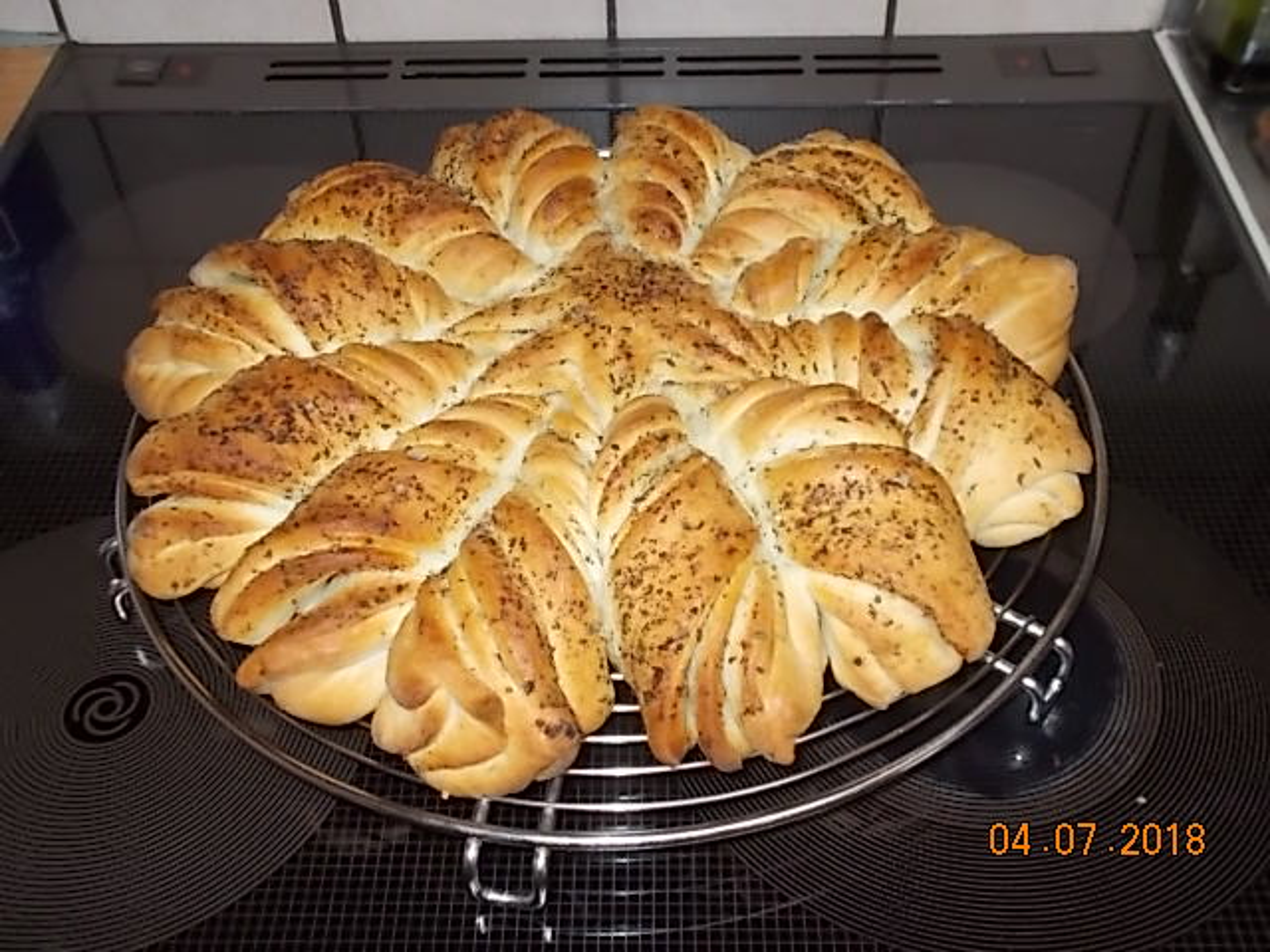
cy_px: 476
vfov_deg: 36.8
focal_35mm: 39
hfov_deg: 47.9
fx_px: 1431
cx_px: 635
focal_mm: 6.9
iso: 200
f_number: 3.9
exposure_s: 1/30
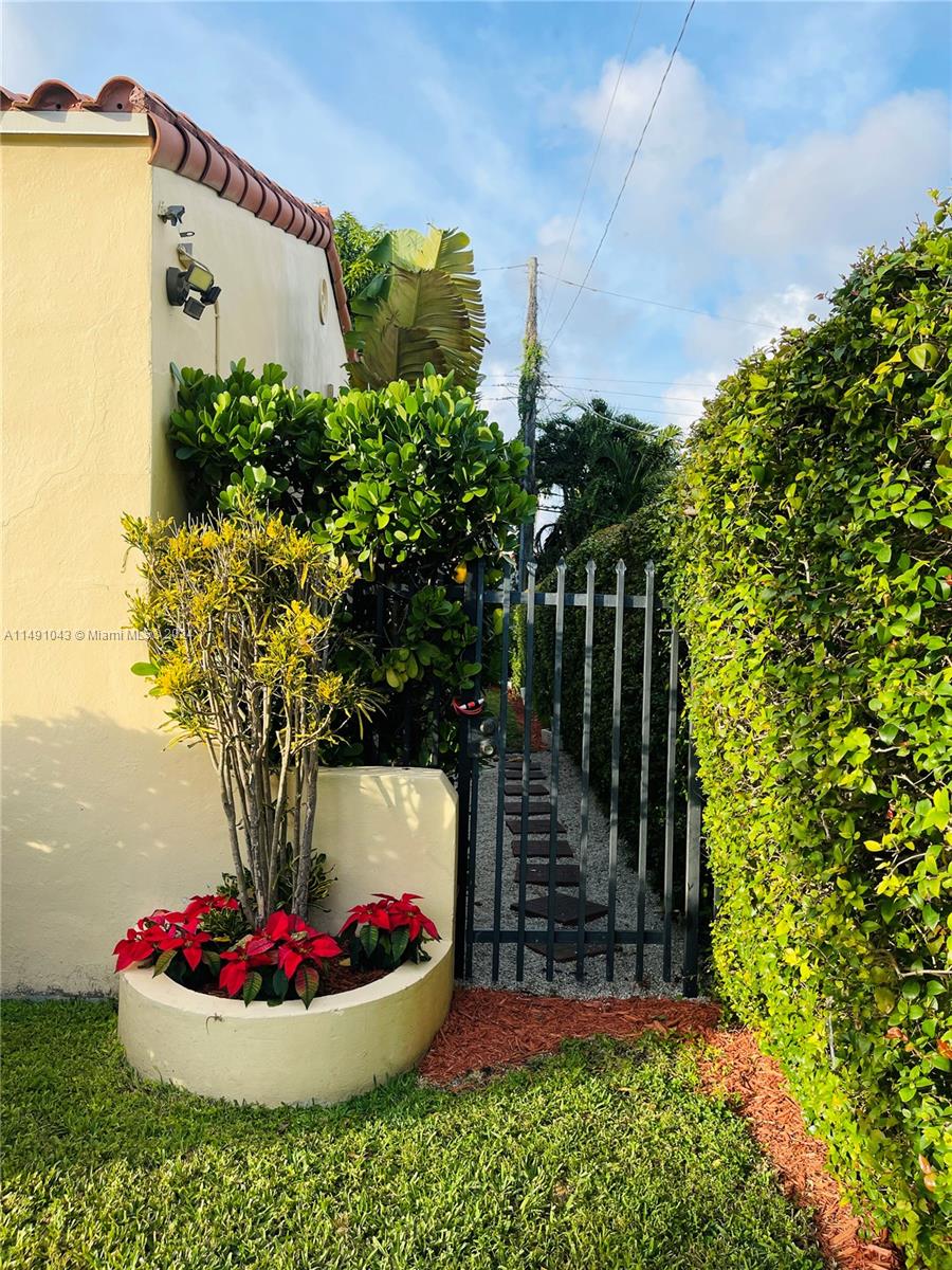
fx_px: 953
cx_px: 476
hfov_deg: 53.1
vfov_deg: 67.3
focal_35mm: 26
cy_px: 635
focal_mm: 5.1
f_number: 1.6
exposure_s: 1/1553
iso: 32
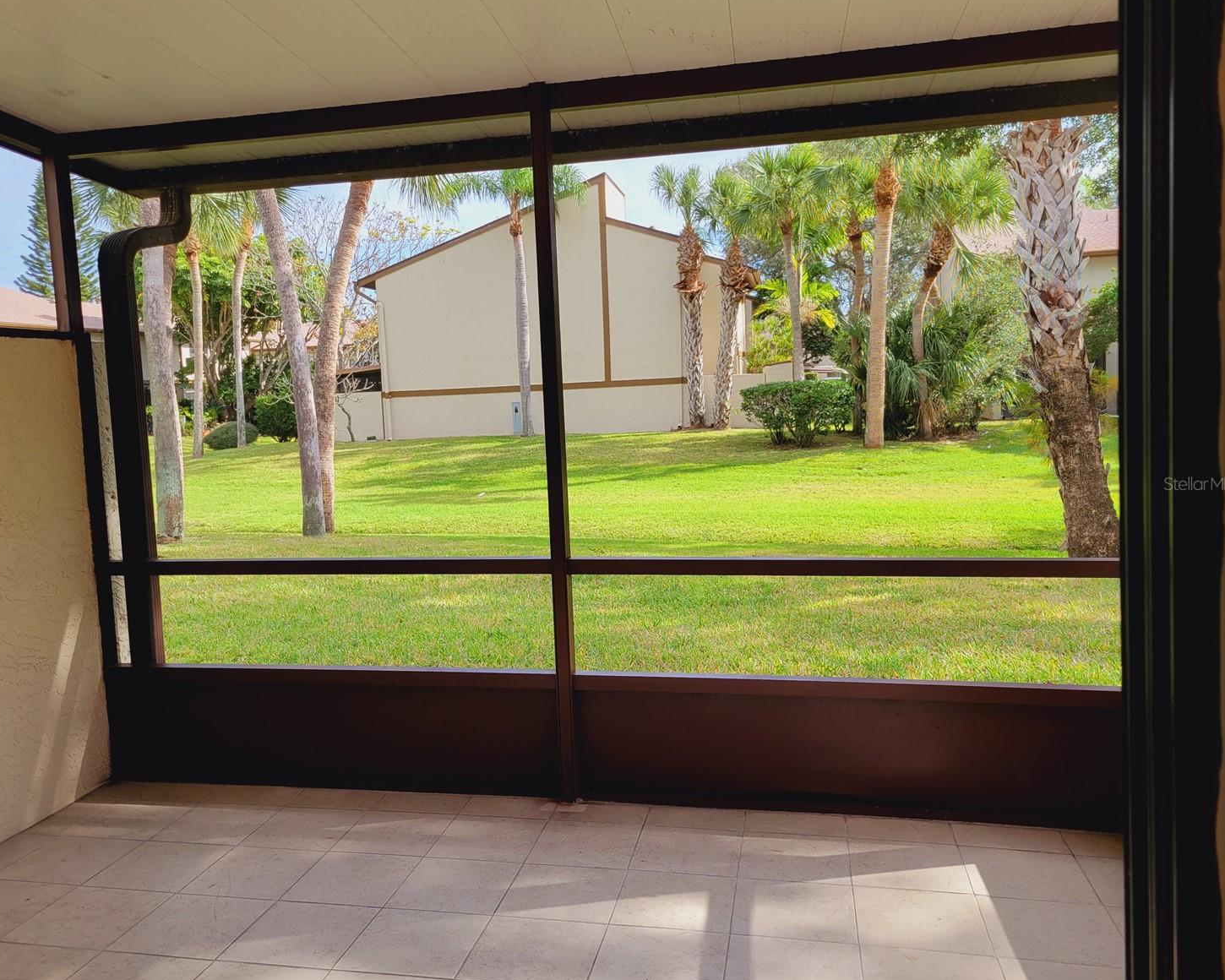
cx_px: 568
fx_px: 1015
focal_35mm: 28
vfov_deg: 51.5
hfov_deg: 62.1
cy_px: 483
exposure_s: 1/575
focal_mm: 5.4
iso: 40
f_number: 1.8
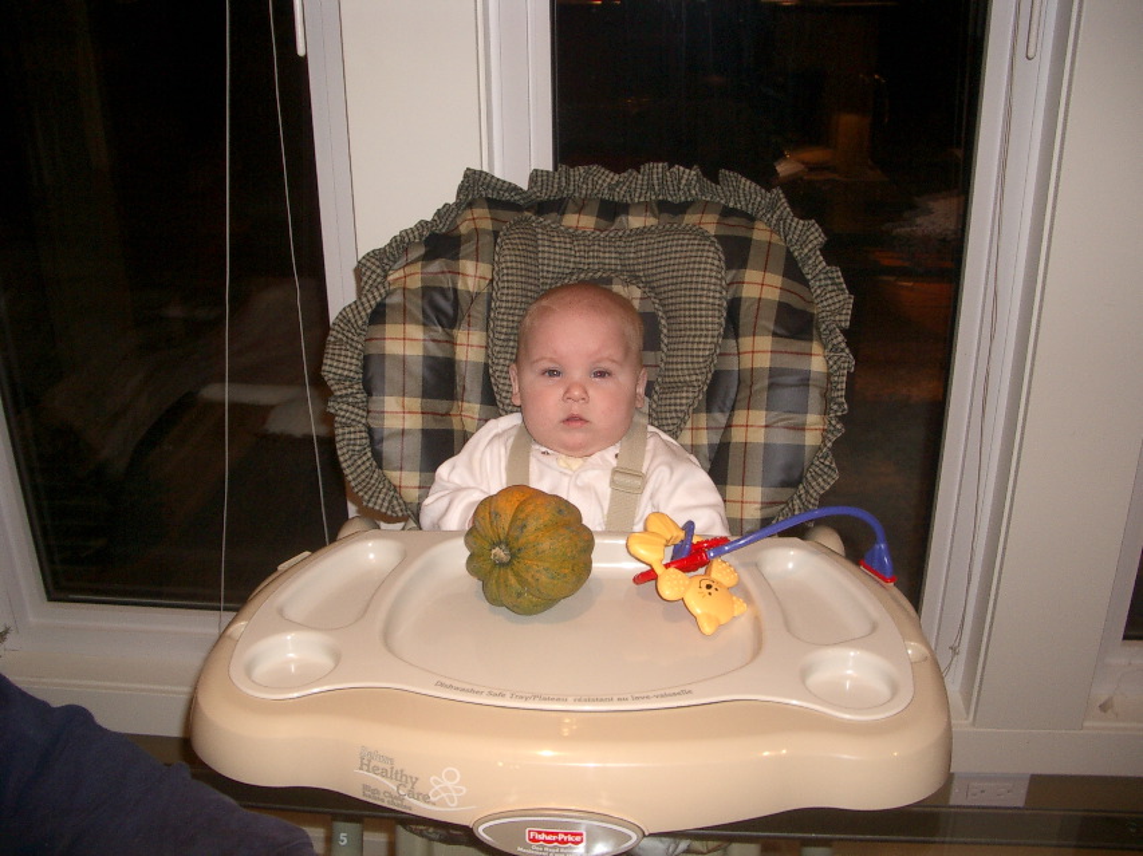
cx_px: 572
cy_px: 428
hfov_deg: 52.6
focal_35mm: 35
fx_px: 1155
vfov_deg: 40.7
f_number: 2.6
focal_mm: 5.8
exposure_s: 1/40
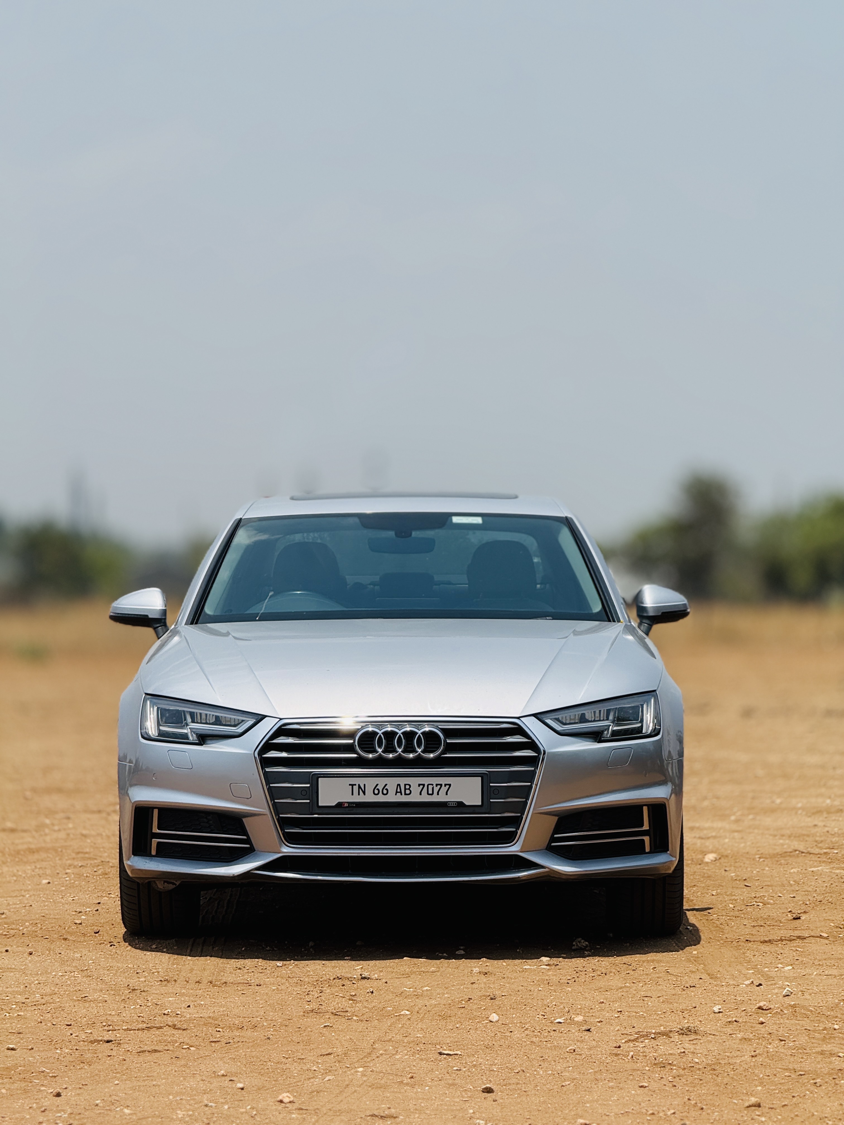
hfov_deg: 12.3
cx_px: 422
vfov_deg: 16.4
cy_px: 562
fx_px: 3901
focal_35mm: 120
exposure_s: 1/2439
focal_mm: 15.66
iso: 64
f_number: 2.8
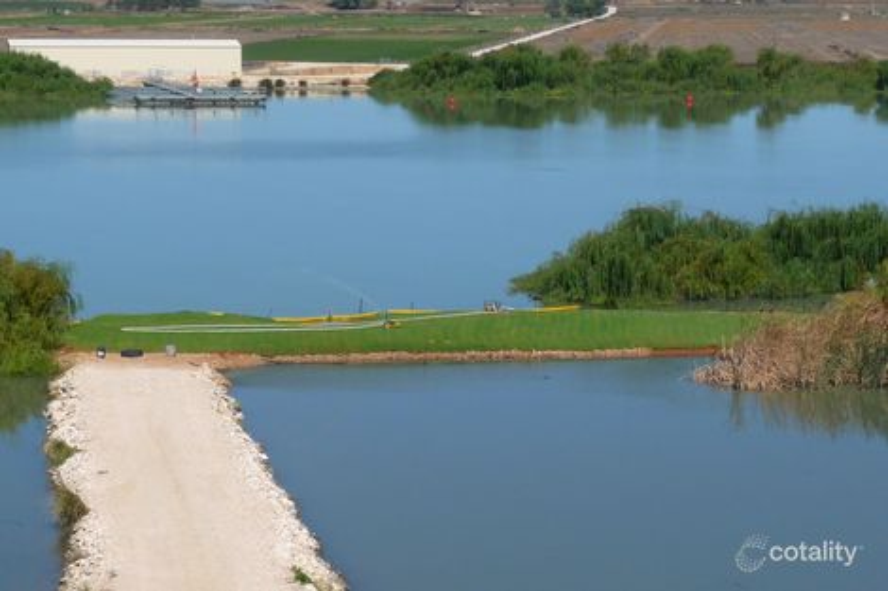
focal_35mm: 124
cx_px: 444
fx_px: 3057
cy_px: 296
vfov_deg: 11.0
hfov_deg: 16.5
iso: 100
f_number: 4.6
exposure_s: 1/1000
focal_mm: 13.1
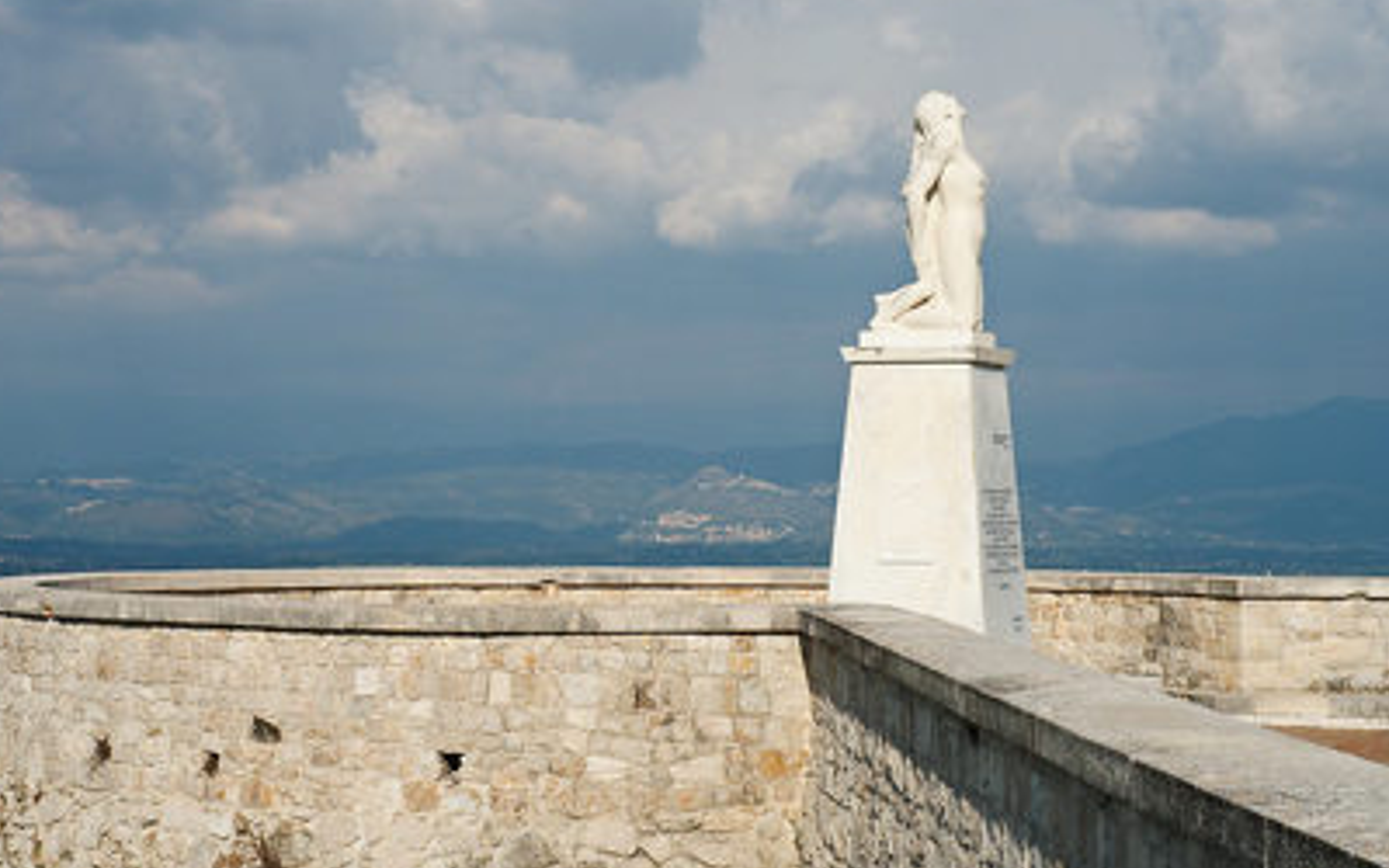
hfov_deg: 25.5
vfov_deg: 16.1
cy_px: 340
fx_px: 3066
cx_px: 573
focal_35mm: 81
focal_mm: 35
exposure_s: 1/1000
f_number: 8
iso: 200
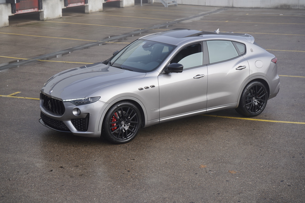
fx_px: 559
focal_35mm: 66
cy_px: 102
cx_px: 152
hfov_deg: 30.5
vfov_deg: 20.6
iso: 100
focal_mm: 66
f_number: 7.1
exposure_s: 1/160
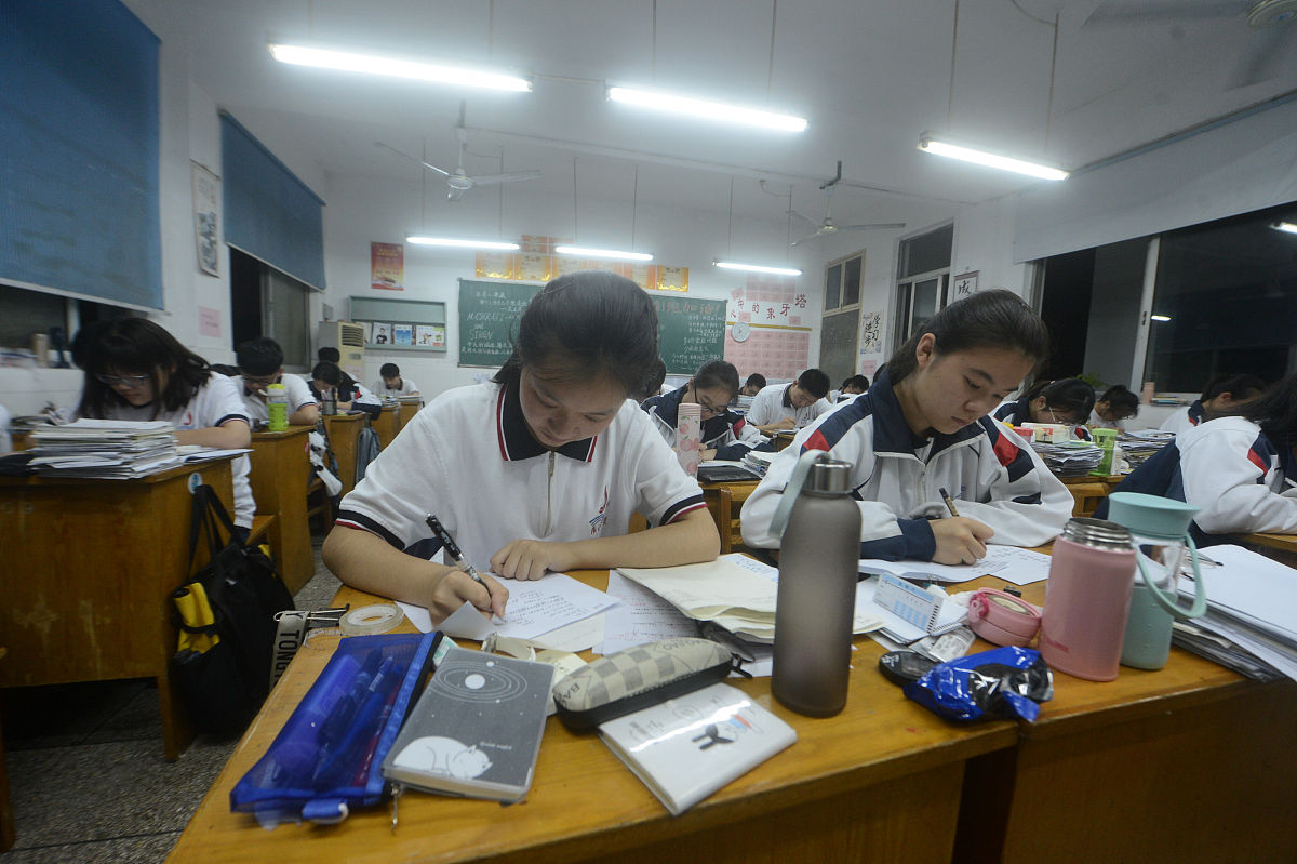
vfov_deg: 81.2
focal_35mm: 14
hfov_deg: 104.3
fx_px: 504
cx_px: 648
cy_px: 432
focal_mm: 14
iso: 1600
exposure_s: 1/60
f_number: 2.8
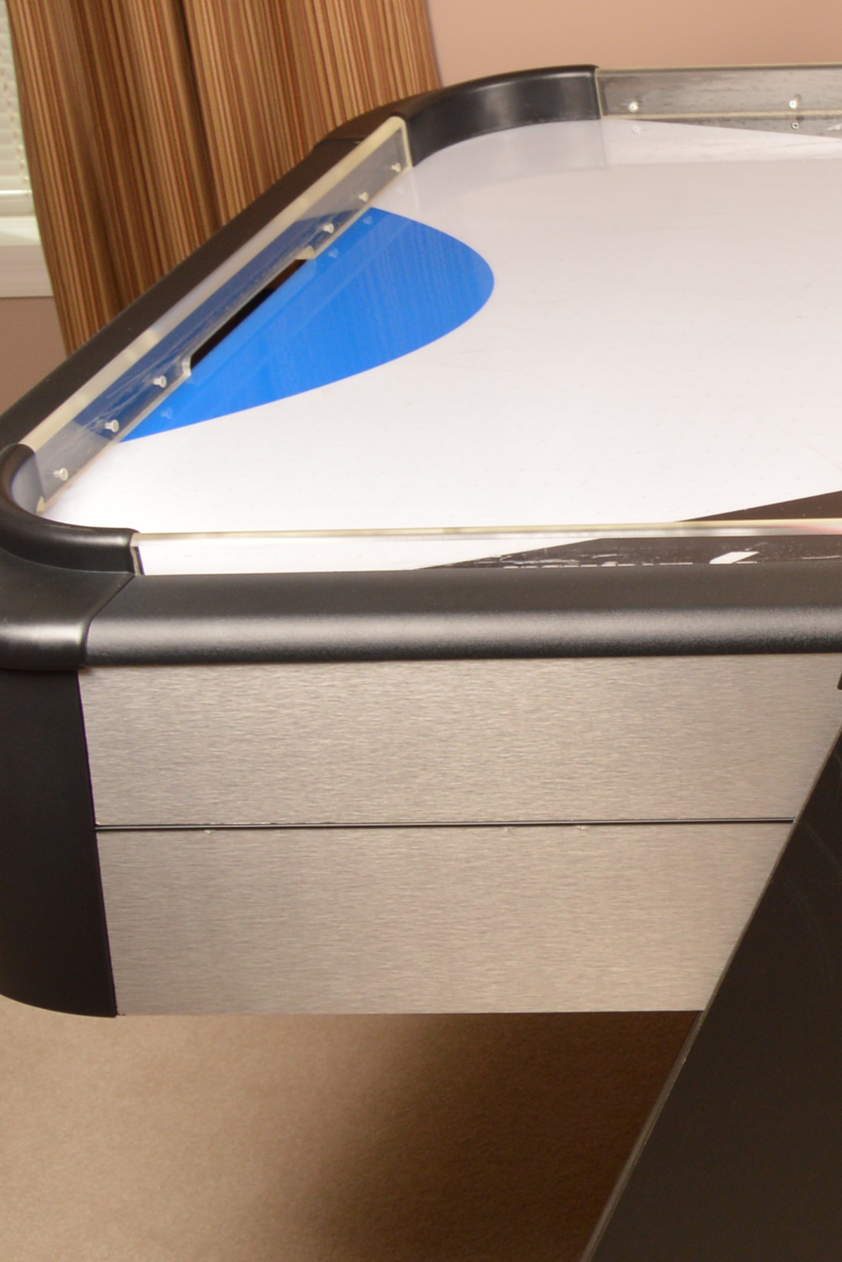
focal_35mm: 76
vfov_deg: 26.5
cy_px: 399
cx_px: 1555
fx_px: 2666
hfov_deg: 15.3
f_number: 6.3
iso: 200
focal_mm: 18
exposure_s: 1/160
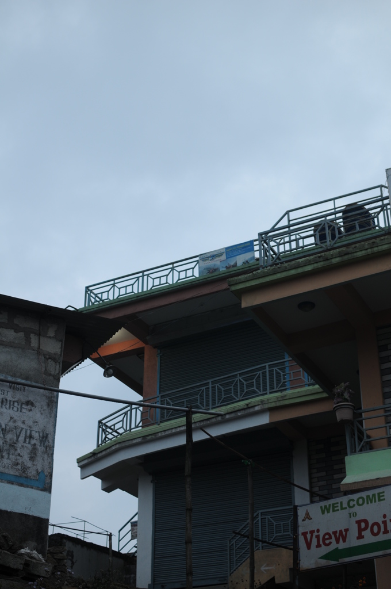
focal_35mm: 52
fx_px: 858
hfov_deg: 25.7
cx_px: 196
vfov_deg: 37.9
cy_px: 294
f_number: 3.2
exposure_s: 1/40
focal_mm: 35
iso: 200
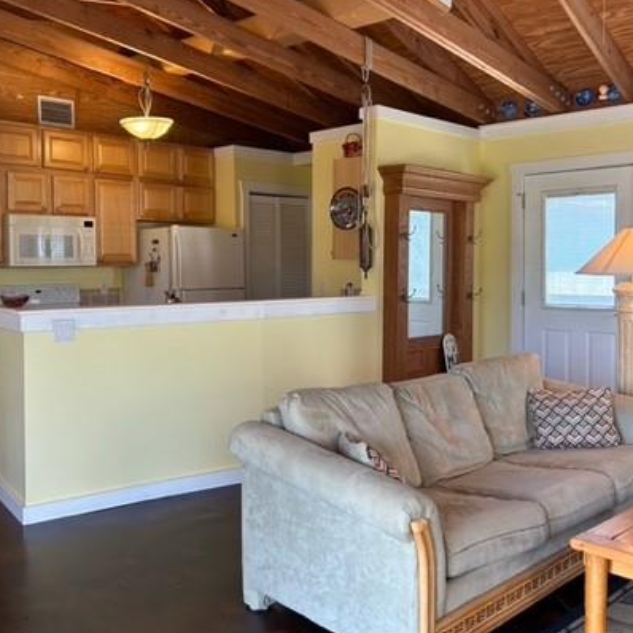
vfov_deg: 44.9
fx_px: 765
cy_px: 285
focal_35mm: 37
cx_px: 270
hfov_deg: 44.8
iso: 125
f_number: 1.5
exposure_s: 1/120
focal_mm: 5.7
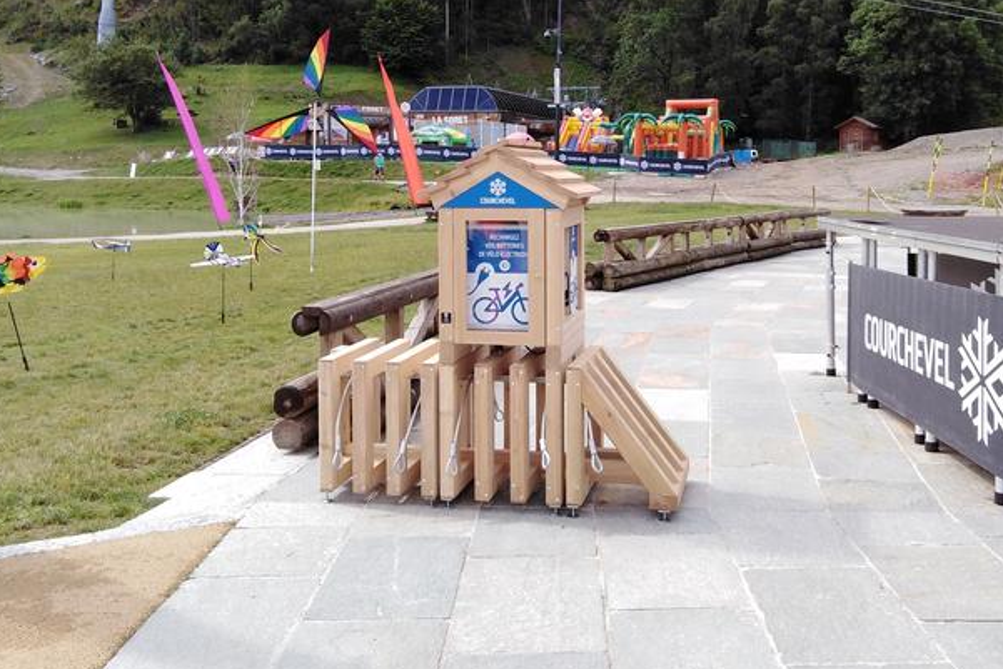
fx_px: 1003
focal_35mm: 36
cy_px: 219
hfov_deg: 52.9
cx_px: 577
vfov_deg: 36.5
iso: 100
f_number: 2.2
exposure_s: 1/398
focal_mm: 3.46
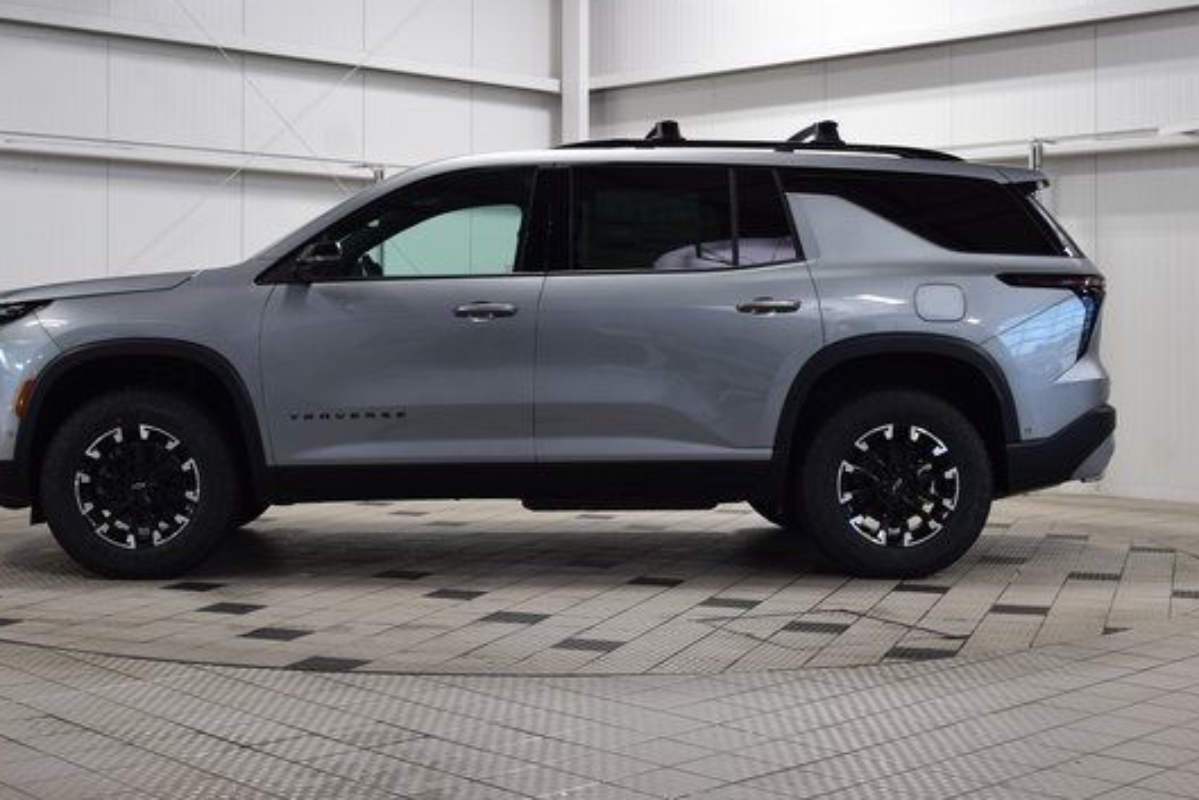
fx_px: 1752
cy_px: 343
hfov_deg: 37.7
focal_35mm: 53
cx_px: 517
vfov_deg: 25.7
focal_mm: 29
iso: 400
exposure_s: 1/20
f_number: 6.3
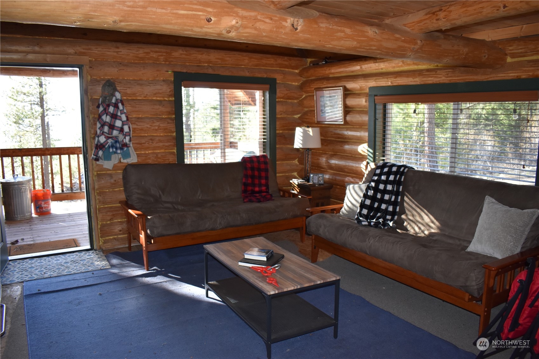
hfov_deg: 67.4
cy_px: 180
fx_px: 404
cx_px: 270
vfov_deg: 47.9
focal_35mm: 27
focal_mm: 18
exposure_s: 1/200
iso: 800
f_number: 3.5
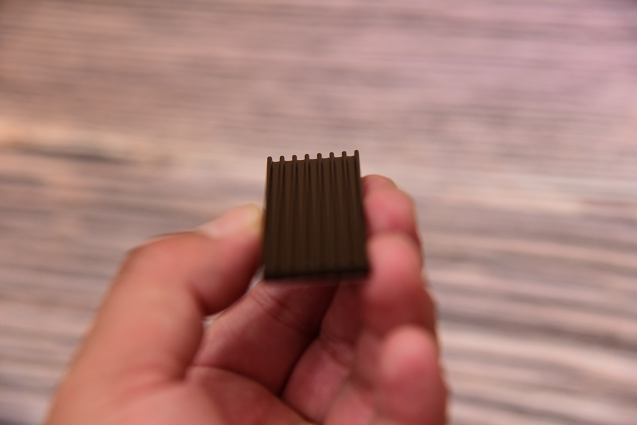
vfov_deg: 11.4
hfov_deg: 17.1
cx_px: 318
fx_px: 2123
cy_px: 212
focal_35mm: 120
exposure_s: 1/60
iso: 1600
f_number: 5.6
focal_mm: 120
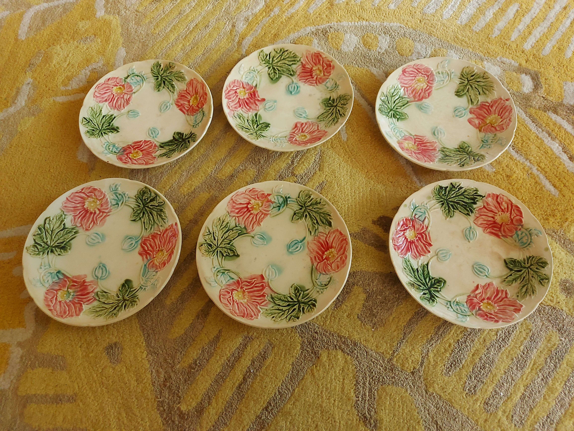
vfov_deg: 56.8
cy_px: 216
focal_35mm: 24
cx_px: 287
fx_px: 398
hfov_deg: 71.6
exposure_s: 1/33
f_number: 1.8
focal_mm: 5.23
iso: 200
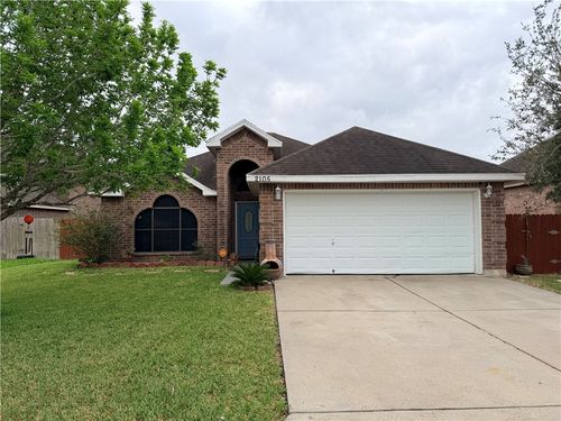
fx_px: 389
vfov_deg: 56.8
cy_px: 210
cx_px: 280
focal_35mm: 24
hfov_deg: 71.6
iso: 80
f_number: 1.78
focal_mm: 6.76
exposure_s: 1/1192
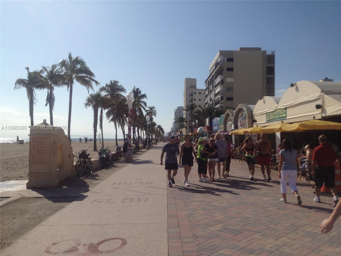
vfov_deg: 40.7
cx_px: 170
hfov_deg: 52.6
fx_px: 345
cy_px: 128
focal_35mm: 35
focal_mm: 4.28
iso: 64
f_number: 2.4
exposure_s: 1/5525
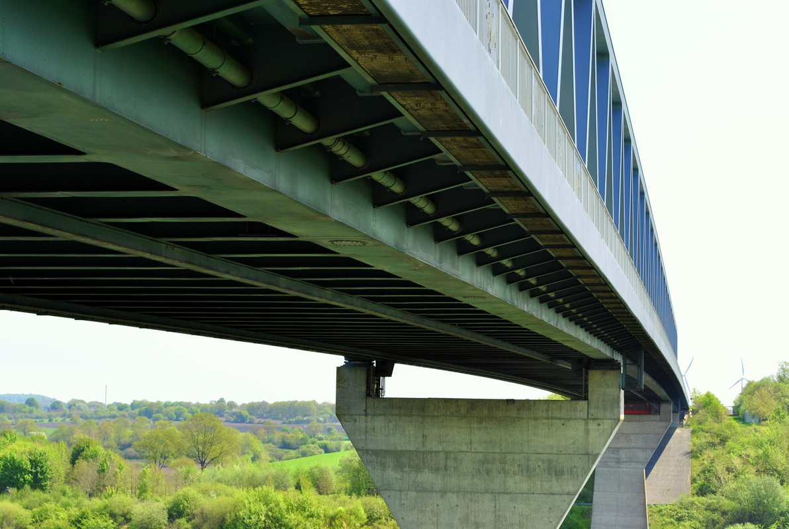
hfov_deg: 24.6
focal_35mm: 82
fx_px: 1812
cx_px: 394
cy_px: 264
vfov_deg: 16.6
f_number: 10
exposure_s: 1/200
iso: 200
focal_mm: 55
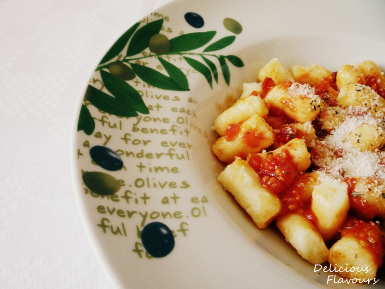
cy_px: 144
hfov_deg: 60.0
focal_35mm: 30
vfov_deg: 46.8
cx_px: 192
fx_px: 334
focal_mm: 5.2
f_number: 3.3
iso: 160
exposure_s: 1/30
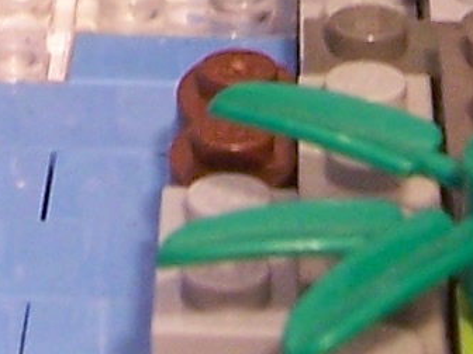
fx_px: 3088
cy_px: -725
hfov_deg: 8.7
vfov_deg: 6.1
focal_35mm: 226
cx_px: -8
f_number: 3.4
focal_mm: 5.5
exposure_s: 1/8
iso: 140
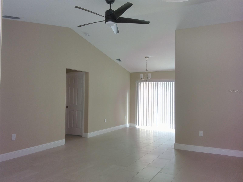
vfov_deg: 49.7
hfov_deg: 63.4
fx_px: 197
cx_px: 122
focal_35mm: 28
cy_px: 91
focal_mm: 3.69
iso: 119
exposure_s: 1/40
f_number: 2.65
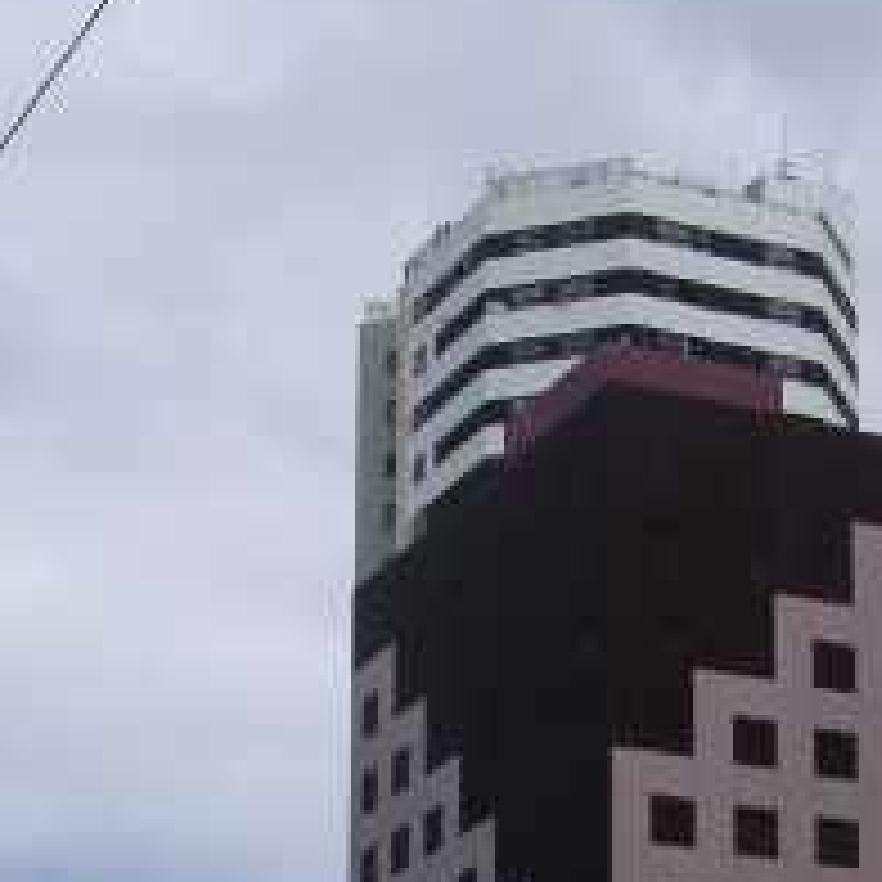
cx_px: 612
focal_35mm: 103
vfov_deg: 15.9
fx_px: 2969
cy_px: 1210
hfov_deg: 16.8
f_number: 6.7
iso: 50
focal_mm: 6
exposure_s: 1/180
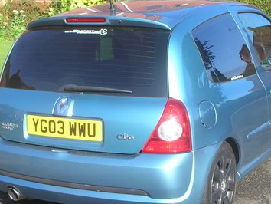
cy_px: 97
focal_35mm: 79
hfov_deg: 24.6
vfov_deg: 18.7
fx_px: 619
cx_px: 165
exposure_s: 1/250
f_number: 3
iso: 50
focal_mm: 5.8
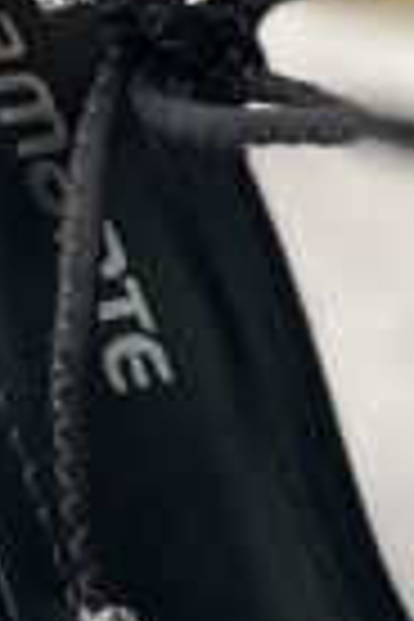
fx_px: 3450
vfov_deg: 10.3
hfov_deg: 6.7
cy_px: 256
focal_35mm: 200
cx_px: 702
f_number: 1.6
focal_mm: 4.2
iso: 32
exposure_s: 1/149
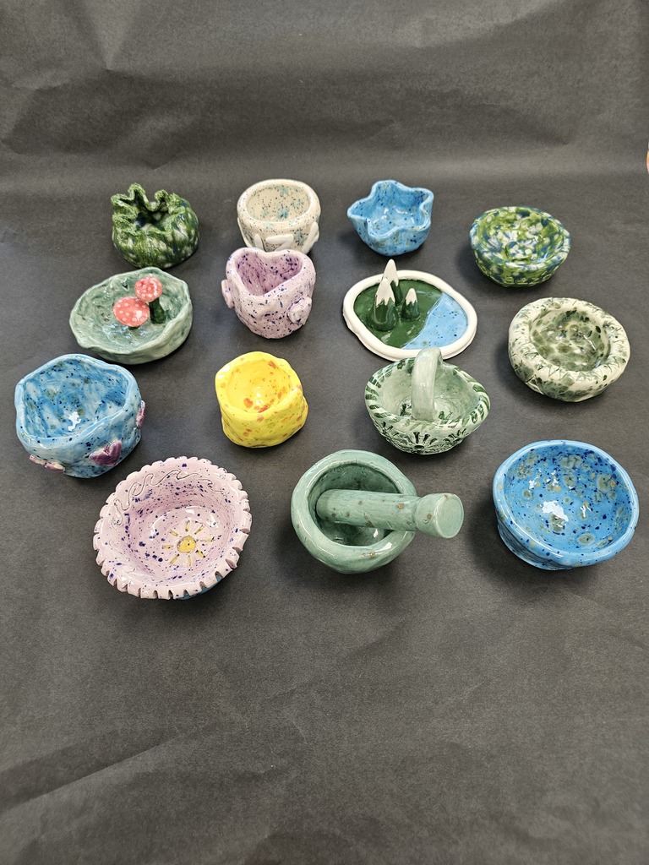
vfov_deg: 73.9
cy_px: 432
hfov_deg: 58.9
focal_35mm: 23
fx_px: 575
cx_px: 324
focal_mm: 6.3
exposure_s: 1/120
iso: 250
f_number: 1.7
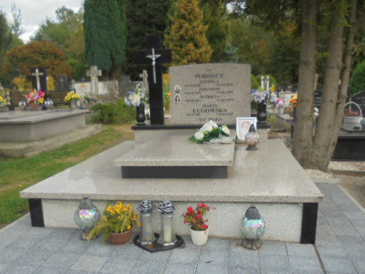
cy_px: 156
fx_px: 359
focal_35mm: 34
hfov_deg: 53.9
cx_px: 199
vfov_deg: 41.7
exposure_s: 1/200
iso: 100
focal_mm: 4.6
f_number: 3.5
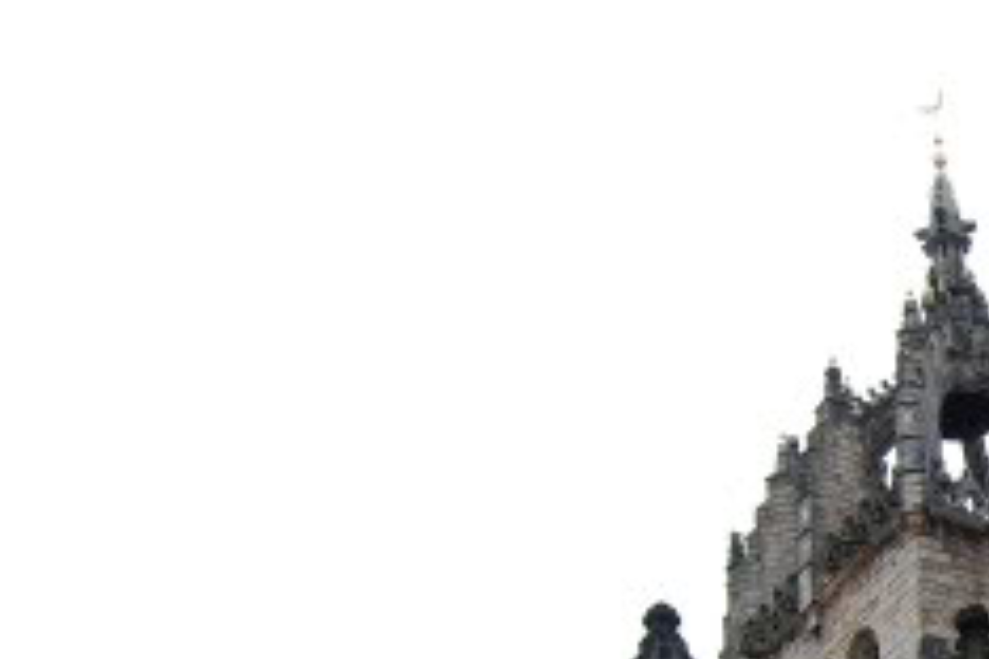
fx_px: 2033
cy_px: 807
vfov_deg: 17.5
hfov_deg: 23.7
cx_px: 1331
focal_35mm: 74
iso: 110
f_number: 5.6
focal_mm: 18
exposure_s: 1/125
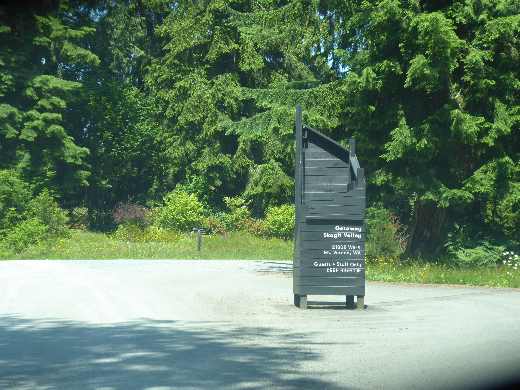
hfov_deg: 29.8
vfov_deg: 22.6
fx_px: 976
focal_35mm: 65
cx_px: 260
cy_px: 195
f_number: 4.4
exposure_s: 1/125
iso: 80
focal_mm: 11.7
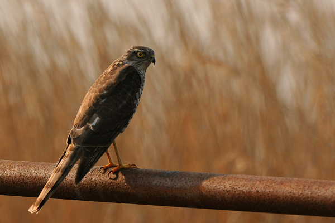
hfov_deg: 3.4
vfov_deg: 2.3
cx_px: 168
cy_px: 112
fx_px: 5583
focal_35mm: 600
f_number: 8
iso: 200
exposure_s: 1/500
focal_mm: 400
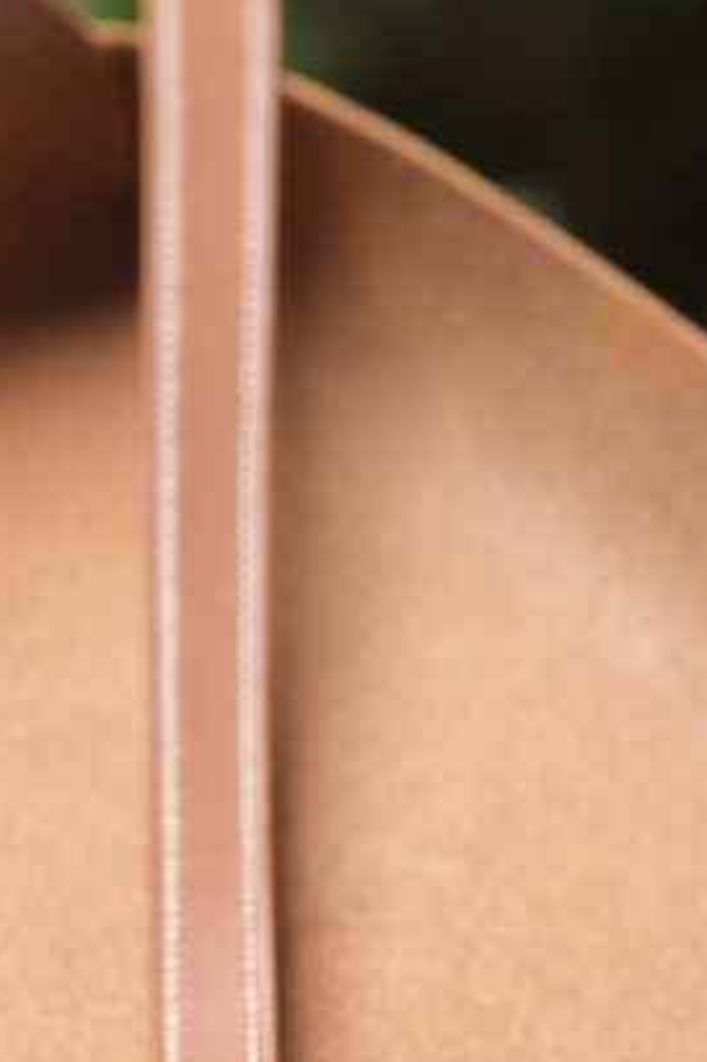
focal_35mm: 214
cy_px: 1030
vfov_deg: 9.6
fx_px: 6309
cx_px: 331
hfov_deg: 6.4
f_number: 5
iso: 1000
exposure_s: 1/80
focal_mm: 60
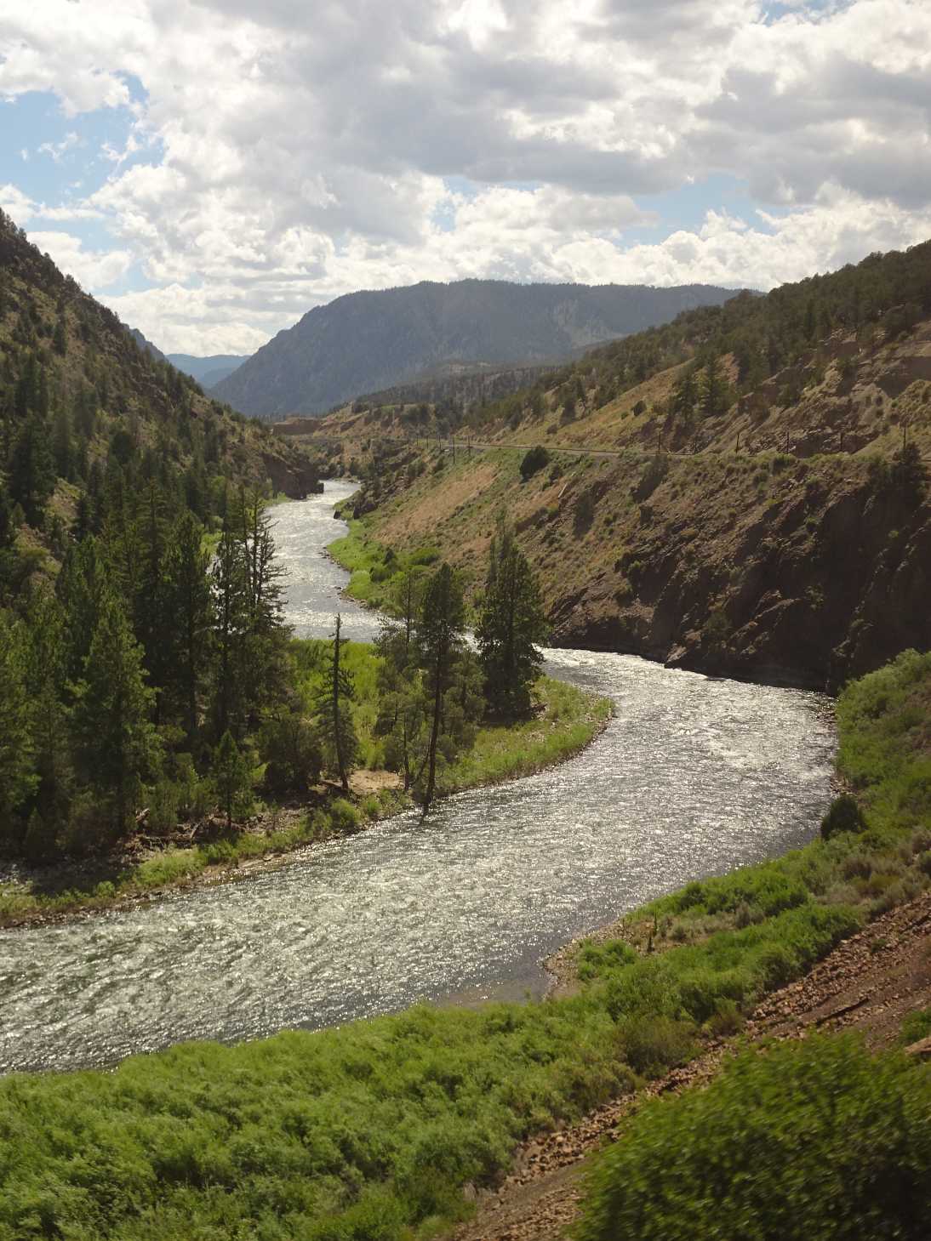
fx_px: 1470
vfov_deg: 45.8
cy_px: 620
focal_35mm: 41
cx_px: 466
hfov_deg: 35.1
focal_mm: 7.05
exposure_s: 1/160
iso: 80
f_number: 4
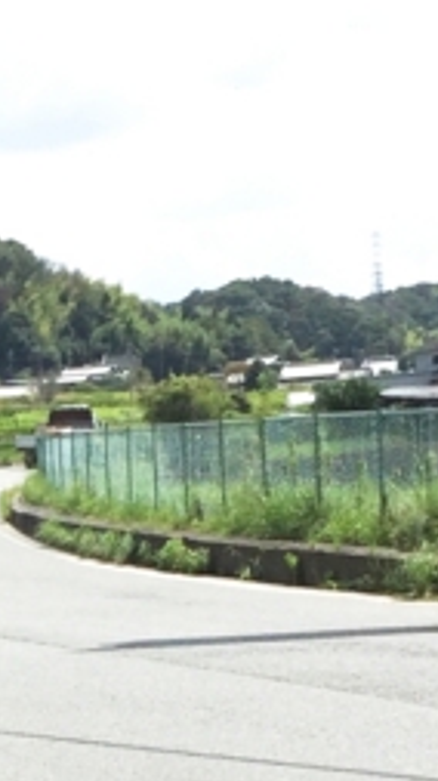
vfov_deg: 15.9
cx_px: -123
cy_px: 1022
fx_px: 2647
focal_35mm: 128
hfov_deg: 9.3
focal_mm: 4.15
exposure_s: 1/3968
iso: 32
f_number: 2.2
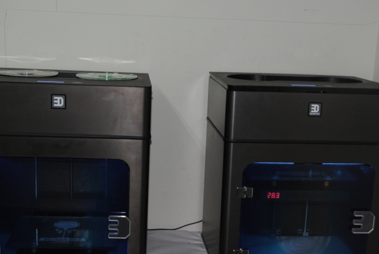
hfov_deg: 35.0
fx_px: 601
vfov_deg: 23.7
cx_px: 193
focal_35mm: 57
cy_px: 172
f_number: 4
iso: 200
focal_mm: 26
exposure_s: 1/60
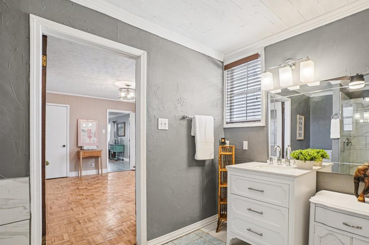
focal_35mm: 17
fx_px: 174
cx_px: 209
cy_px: 138
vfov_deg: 70.1
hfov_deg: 92.8
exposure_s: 1/15
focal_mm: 10
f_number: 8
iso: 400
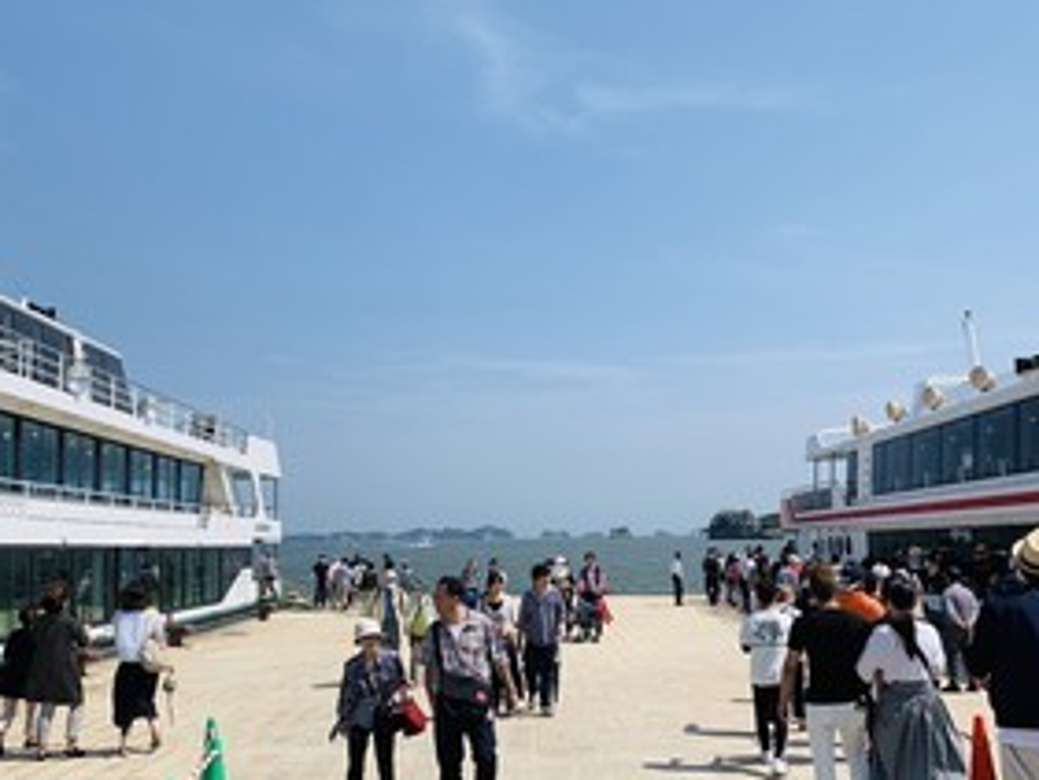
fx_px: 1111
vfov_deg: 38.6
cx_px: 540
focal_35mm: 37
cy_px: 447
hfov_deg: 50.1
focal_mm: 4.25
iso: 25
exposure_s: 1/3650
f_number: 1.8
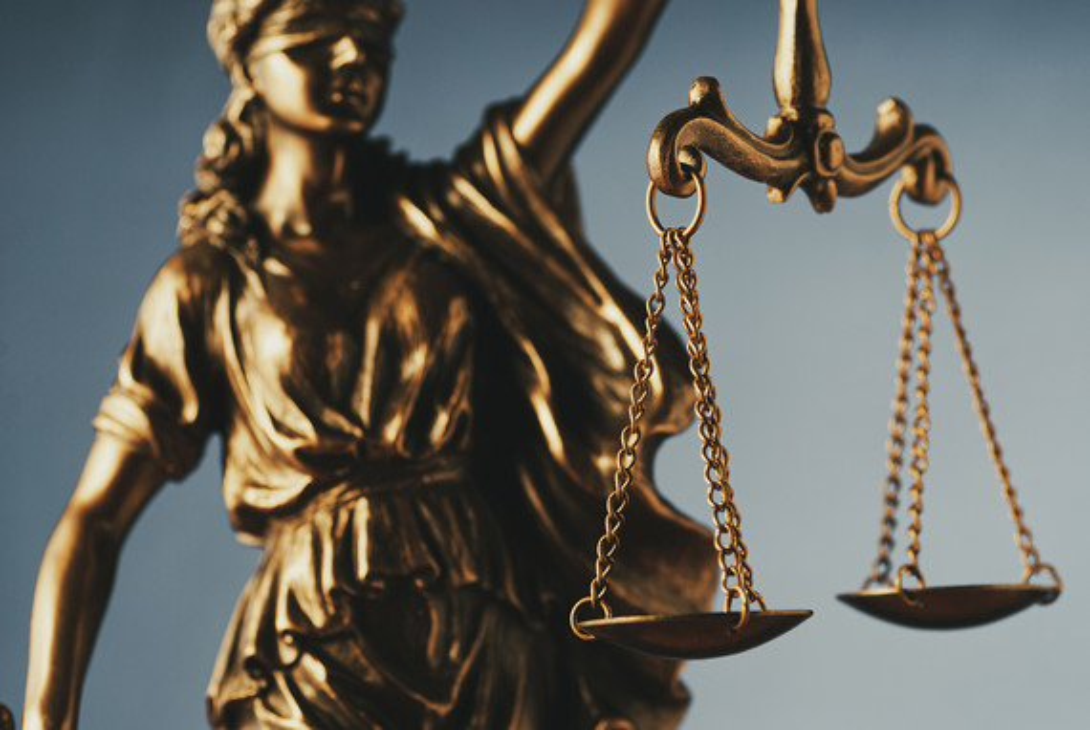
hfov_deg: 15.2
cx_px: 545
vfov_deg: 10.2
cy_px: 365
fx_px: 4094
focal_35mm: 135
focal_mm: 90
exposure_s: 1/100
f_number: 8
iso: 100
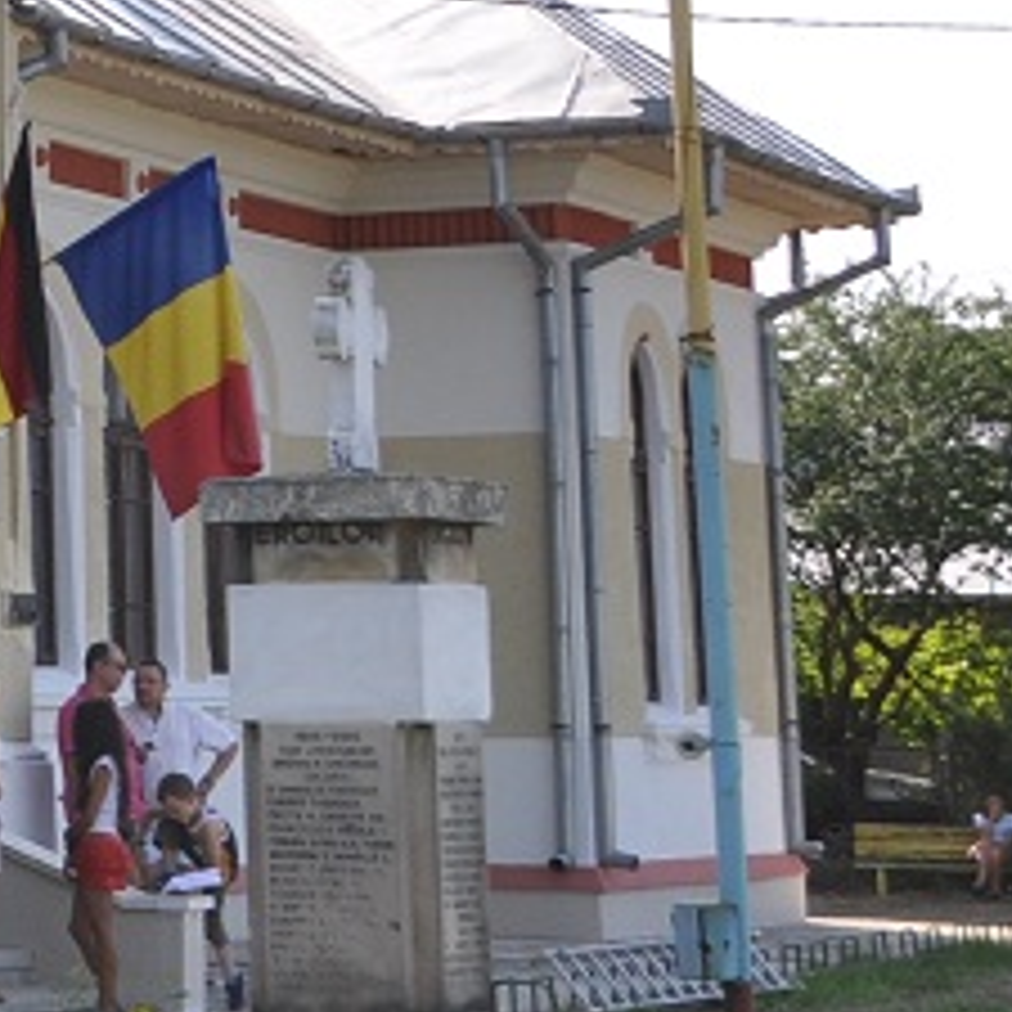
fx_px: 4035
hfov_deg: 11.4
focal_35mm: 122
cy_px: 2
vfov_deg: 14.1
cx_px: -1565
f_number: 5.6
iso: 200
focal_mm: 18
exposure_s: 1/500
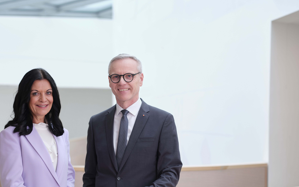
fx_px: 742
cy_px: 149
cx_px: 110
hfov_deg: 22.7
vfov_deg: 14.3
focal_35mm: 91
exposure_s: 1/100
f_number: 3.2
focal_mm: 80
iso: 200
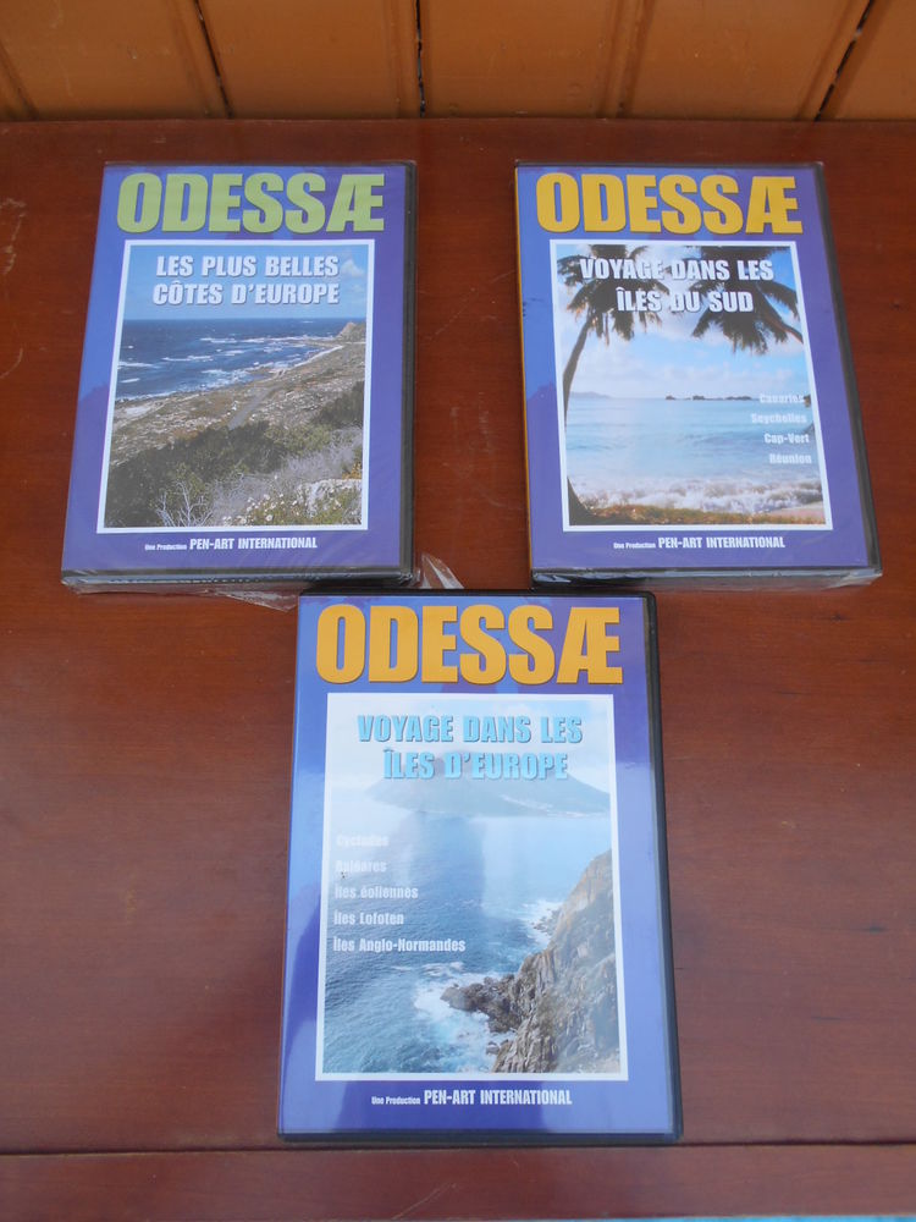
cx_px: 458
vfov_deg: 67.3
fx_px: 917
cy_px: 611
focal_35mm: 26
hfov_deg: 53.1
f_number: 3.2
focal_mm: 4.6
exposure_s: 1/100
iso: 80
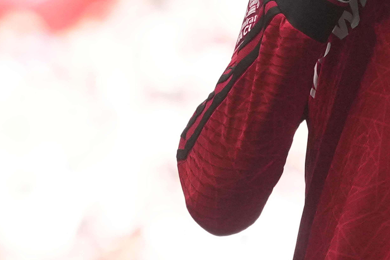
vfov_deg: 2.0
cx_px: 294
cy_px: -18
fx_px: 7583
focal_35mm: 700
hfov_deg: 2.9
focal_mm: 200
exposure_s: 1/2000
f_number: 4
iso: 1600
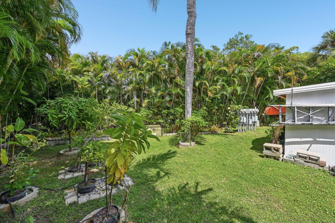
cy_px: 112
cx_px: 168
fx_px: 130
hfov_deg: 104.3
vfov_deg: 81.1
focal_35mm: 14
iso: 800
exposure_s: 1/1000
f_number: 8
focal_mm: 14
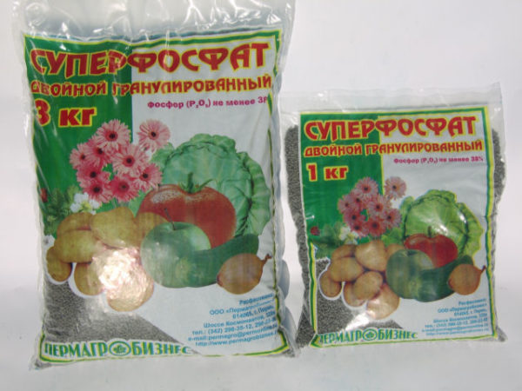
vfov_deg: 21.0
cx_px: 261
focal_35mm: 70
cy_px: 196
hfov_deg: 27.8
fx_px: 1056
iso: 71
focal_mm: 18.38
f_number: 9.5
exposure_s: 1/420
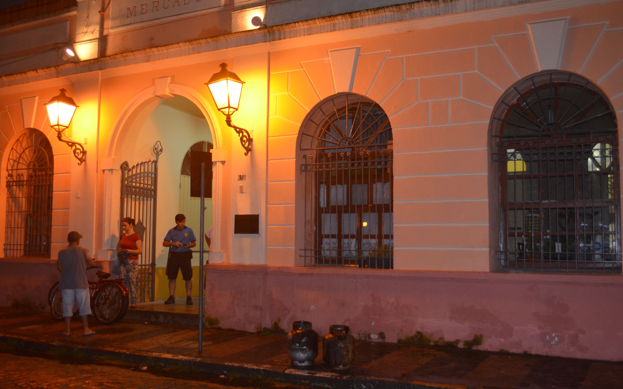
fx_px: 628
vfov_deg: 34.4
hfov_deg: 52.7
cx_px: 309
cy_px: 184
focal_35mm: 37
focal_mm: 24
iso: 800
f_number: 4
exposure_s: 1/60
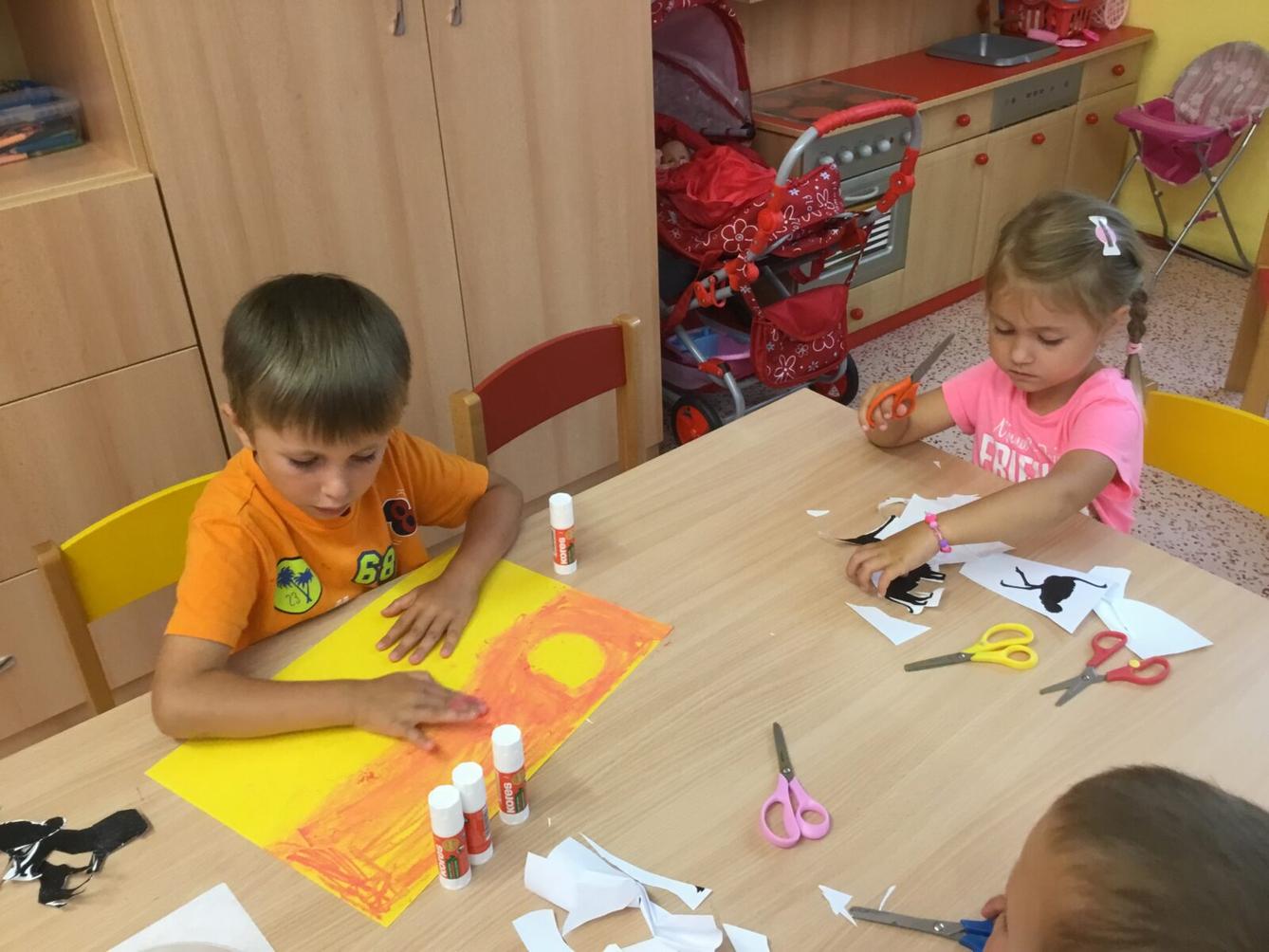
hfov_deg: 58.3
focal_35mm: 31
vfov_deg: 45.5
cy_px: 476
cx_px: 634
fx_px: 1137
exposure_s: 1/33
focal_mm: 3.3
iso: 125
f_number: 2.4
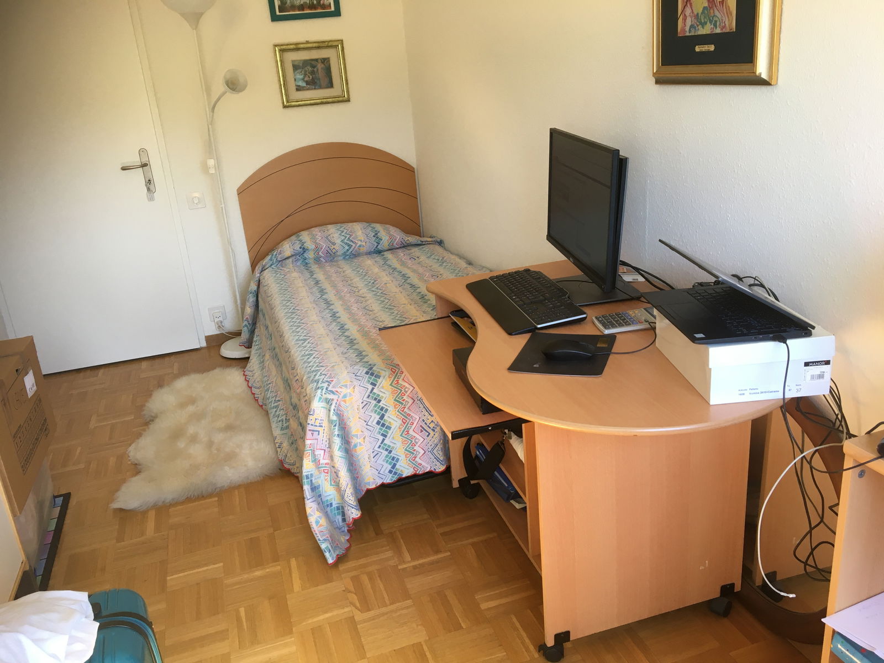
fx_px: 741
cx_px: 442
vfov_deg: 48.2
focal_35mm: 29
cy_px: 332
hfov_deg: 61.7
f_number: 2.2
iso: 25
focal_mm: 4.15
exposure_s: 1/33
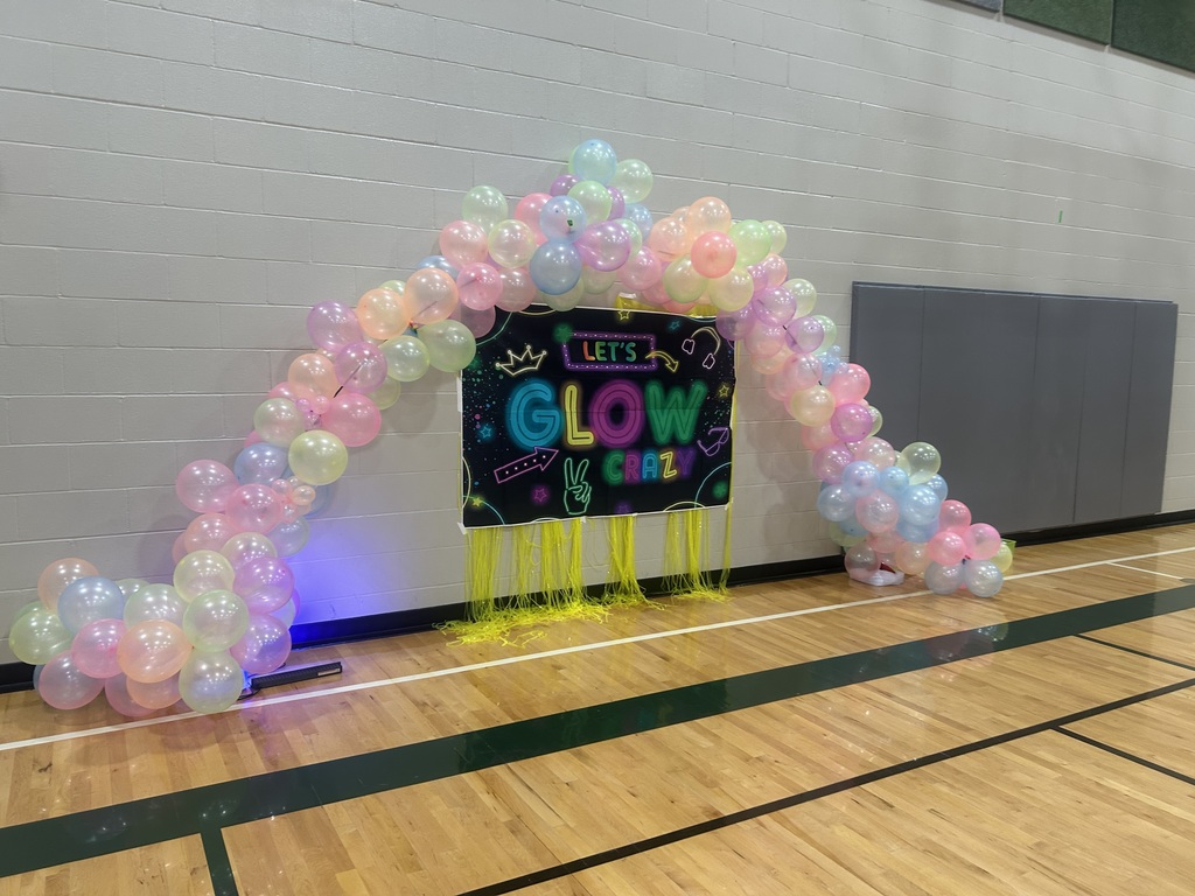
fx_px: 898
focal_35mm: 26
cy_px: 448
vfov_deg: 53.1
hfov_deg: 67.3
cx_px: 598
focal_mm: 5.7
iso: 125
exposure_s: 1/60
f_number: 1.5
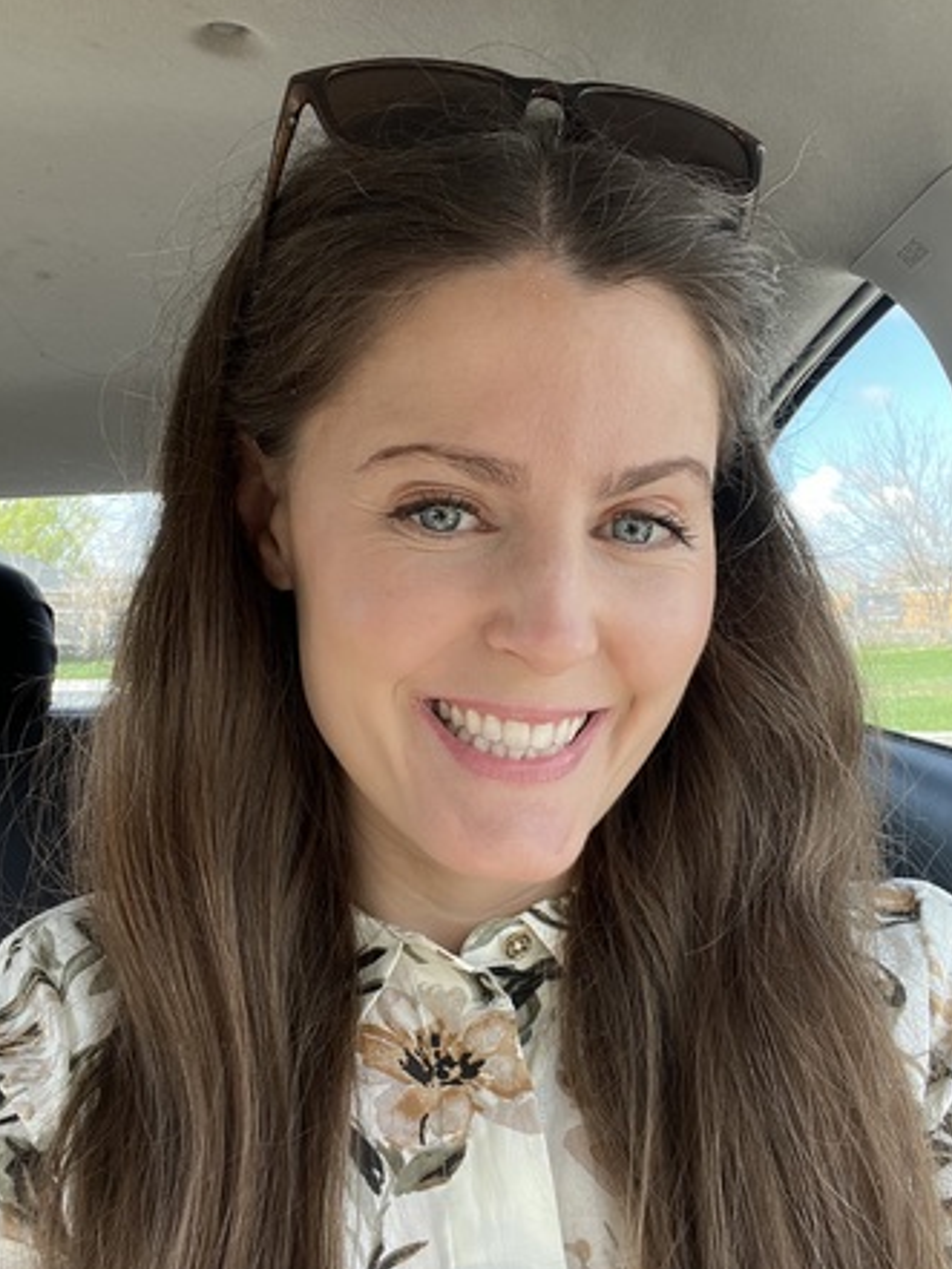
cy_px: 696
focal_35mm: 34
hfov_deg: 41.8
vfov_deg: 53.9
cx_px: 441
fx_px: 1246
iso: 32
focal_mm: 2.71
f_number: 2.2
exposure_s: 1/121
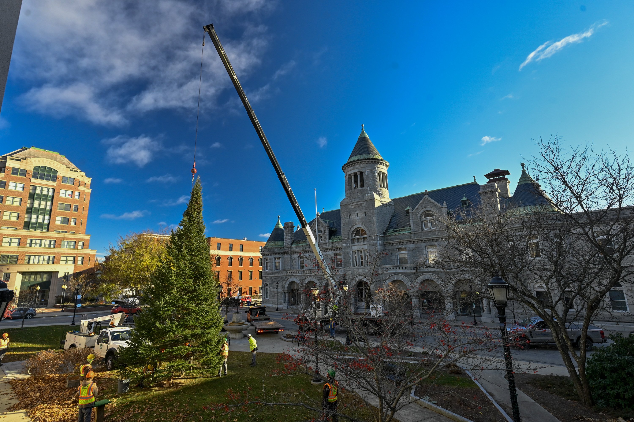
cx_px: 317
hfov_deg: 93.3
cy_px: 211
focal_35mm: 17
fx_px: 299
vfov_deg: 70.4
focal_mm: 17
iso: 640
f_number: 6.3
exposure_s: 1/320
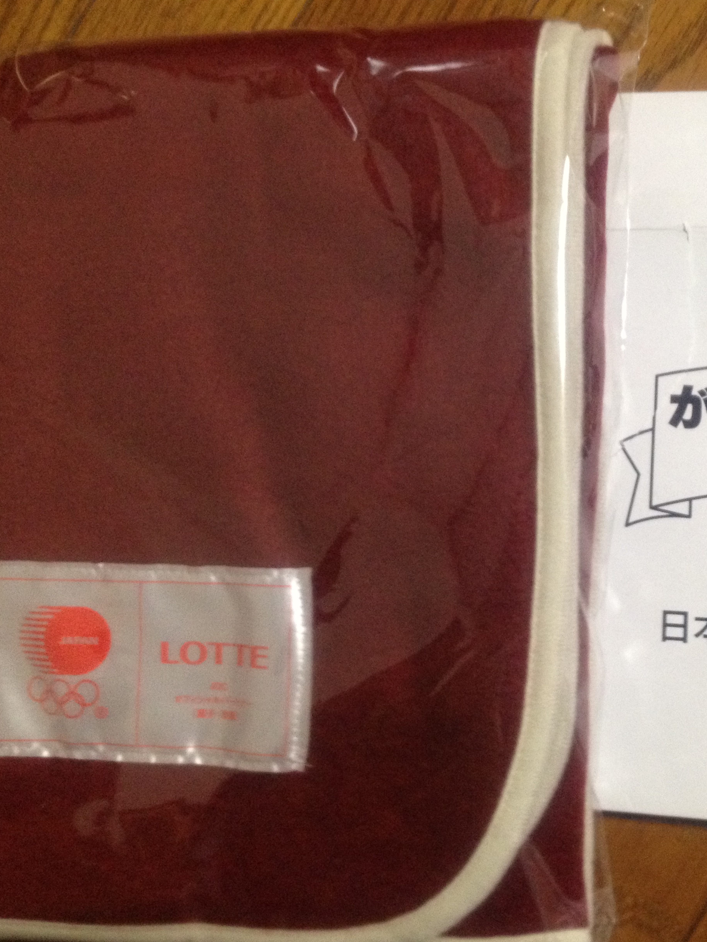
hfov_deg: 30.3
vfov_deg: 40.4
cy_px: 472
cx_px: 536
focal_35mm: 47
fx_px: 1280
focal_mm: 4.28
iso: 320
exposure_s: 1/20
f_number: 2.4
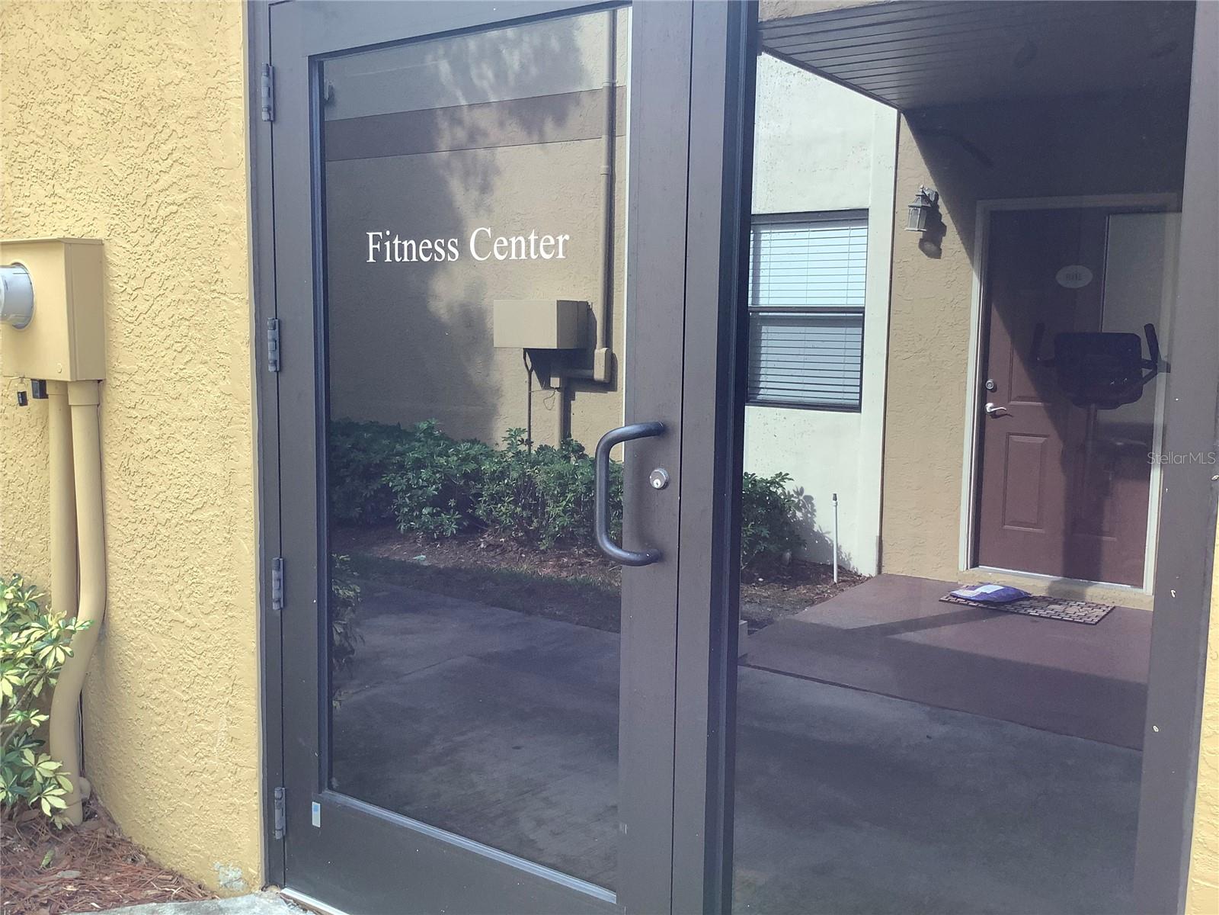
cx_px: 610
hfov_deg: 58.4
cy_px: 458
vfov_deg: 45.4
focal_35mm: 31
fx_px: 1092
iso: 32
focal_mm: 3.3
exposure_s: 1/120
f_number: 2.4
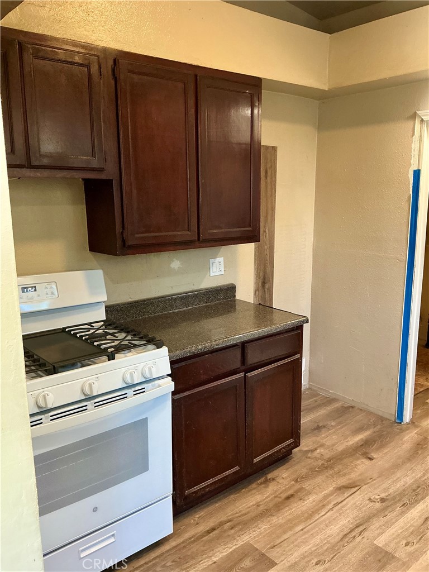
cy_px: 286
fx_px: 479
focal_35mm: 29
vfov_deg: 61.7
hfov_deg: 48.2
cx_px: 214
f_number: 1.8
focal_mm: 3
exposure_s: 1/60
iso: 160
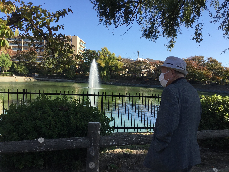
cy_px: 86
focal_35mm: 31
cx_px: 114
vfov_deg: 45.4
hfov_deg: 58.4
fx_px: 205
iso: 25
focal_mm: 3.3
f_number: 2.4
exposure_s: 1/691
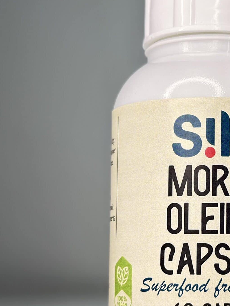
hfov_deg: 16.2
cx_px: 214
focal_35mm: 90
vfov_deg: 21.8
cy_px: 177
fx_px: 797
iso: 125
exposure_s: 1/100
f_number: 1.78
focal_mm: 6.86
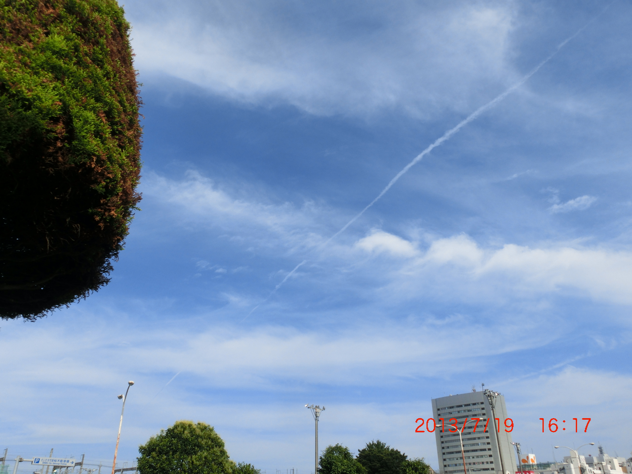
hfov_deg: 63.4
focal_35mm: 28
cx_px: 316
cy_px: 237
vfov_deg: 49.7
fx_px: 511
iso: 80
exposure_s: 1/250
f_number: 8.5
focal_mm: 4.87
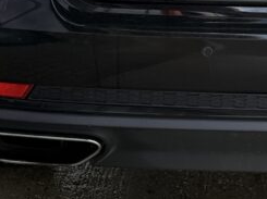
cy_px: -188
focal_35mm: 201
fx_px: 1548
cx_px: 313
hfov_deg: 9.7
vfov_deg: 7.1
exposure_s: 1/975
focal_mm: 6.76
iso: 100
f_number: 1.78
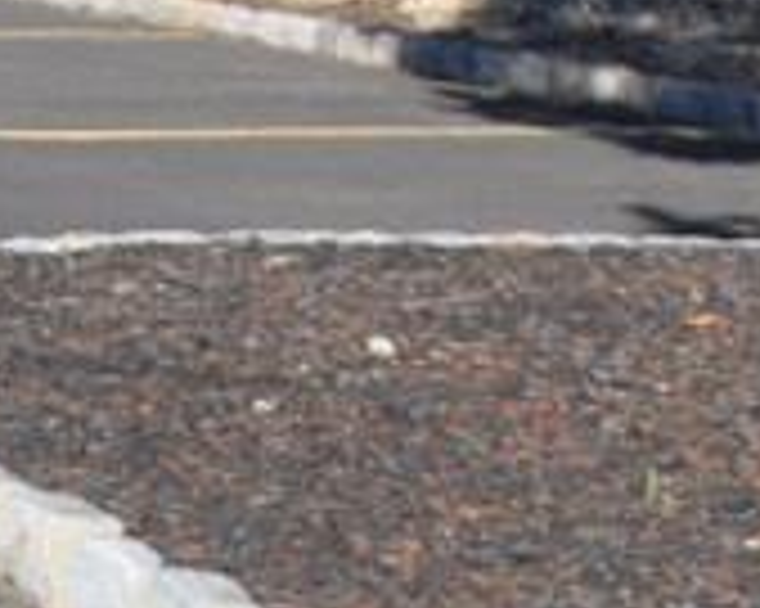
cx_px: -1219
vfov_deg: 10.7
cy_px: -817
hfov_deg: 11.7
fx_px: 2810
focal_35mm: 125
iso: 200
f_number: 8
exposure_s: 1/250
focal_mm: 10
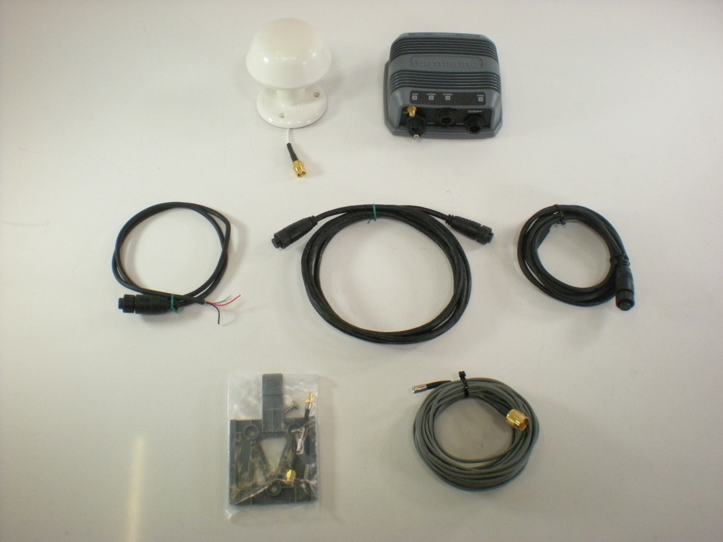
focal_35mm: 38
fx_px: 794
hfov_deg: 49.0
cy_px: 271
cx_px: 362
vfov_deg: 37.7
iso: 400
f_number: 4.6
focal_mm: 6.3
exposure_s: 1/210
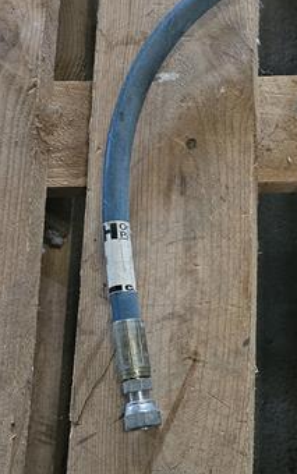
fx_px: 711
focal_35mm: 55
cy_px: 343
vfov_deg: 36.2
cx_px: 397
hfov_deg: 21.2
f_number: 1.8
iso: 640
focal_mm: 5.4
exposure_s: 1/25
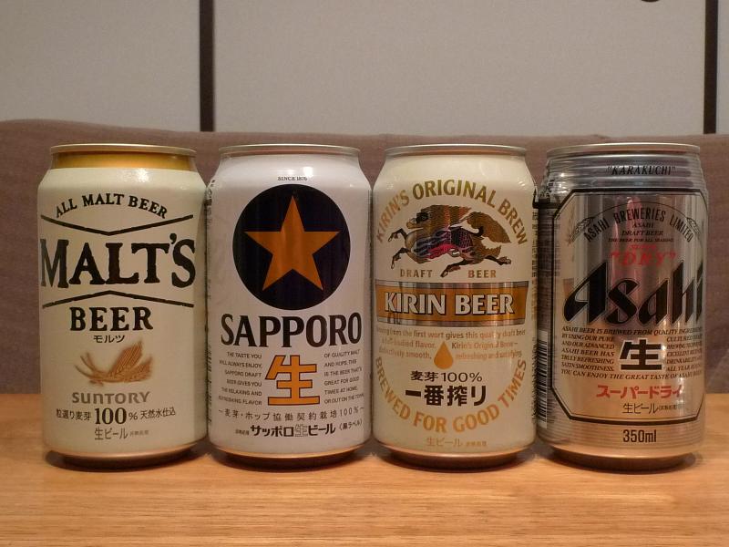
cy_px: 274
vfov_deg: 34.3
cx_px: 364
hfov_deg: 44.8
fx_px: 885
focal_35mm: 42
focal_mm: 5.1
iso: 400
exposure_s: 1/13
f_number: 5.6
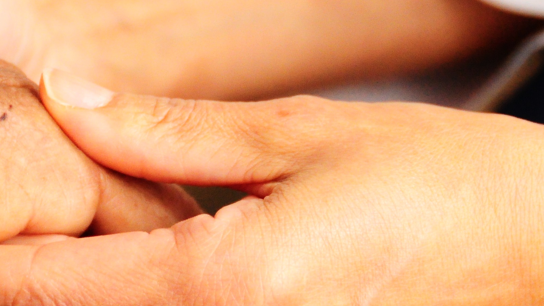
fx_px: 9694
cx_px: 231
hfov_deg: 3.2
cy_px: 148
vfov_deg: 1.8
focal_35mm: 672
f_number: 5.6
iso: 2000
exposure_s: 1/250
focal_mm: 200
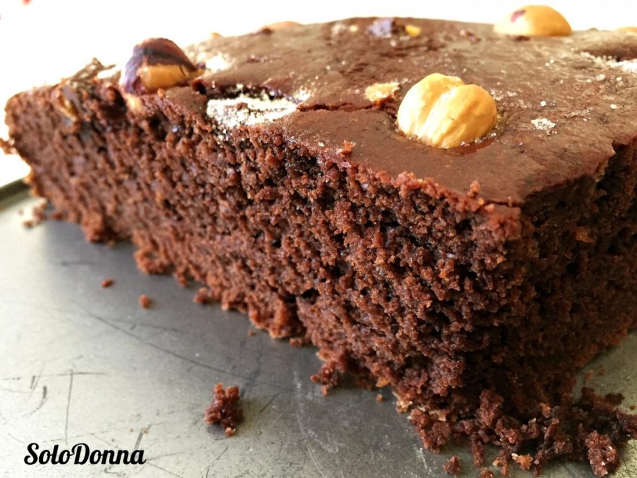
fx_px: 534
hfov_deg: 61.6
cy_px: 239
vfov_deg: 48.3
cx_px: 318
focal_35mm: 29
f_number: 2.2
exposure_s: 1/17
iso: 250
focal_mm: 4.15
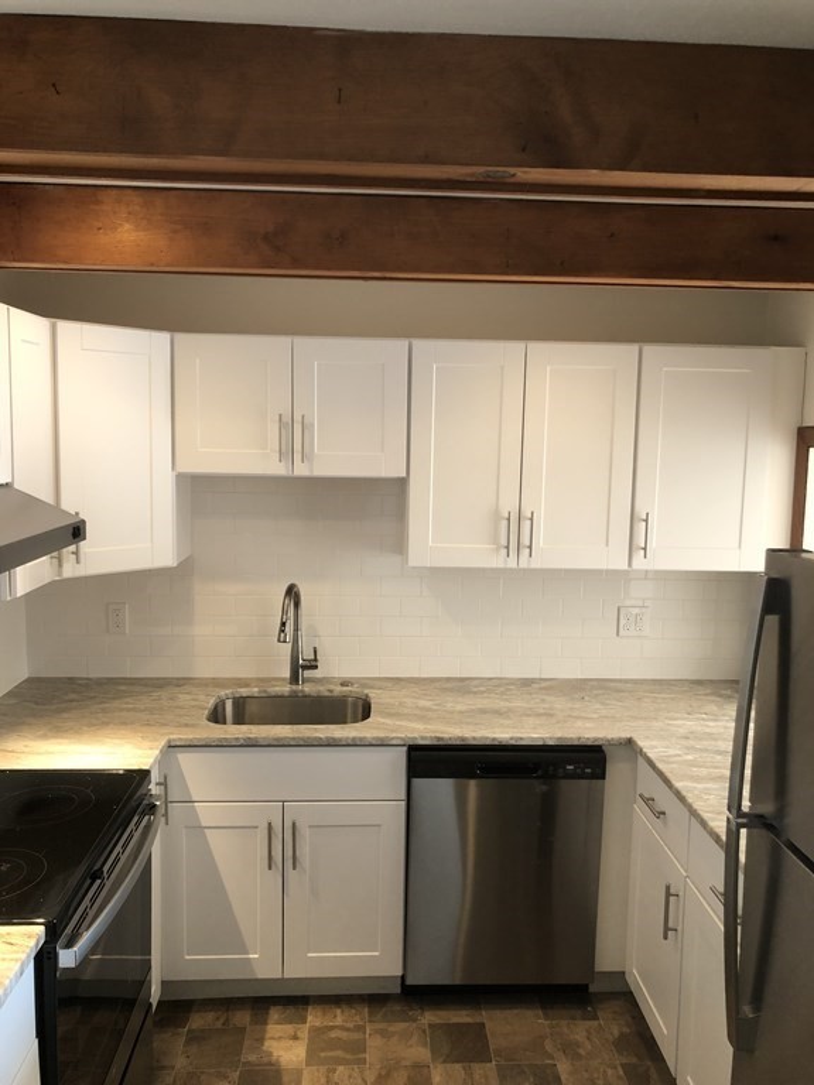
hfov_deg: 49.7
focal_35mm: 28
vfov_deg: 63.4
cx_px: 407
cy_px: 542
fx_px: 878
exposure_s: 1/30
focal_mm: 3.99
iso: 32
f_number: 1.8
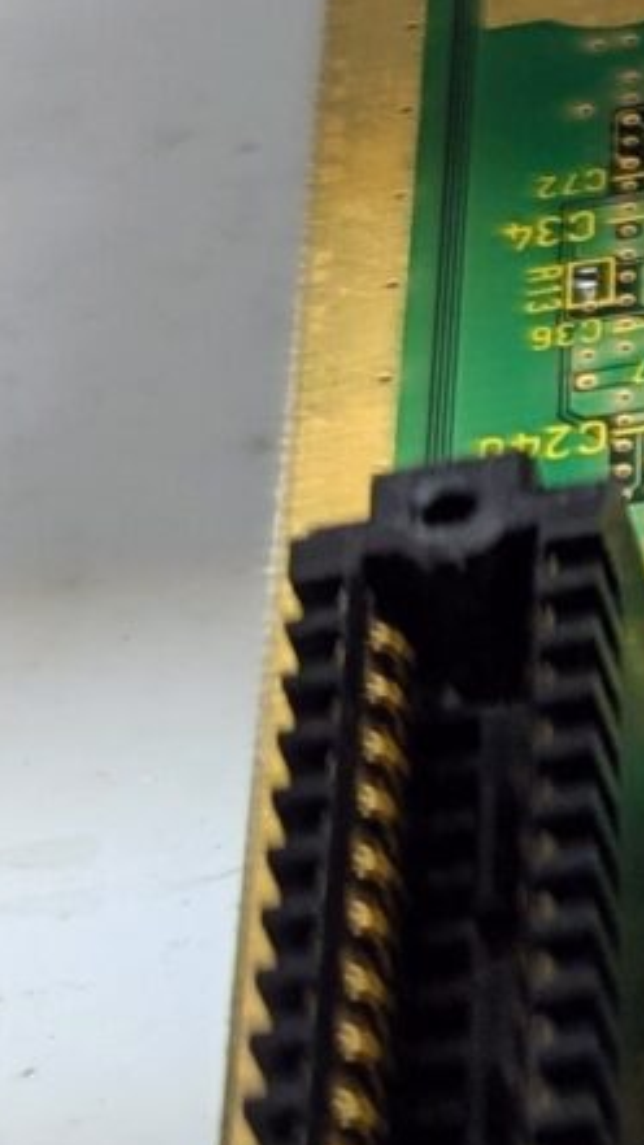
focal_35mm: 152
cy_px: 392
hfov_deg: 6.9
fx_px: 4615
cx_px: 2142
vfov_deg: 14.1
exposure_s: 1/50
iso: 77
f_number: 1.85
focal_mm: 6.81
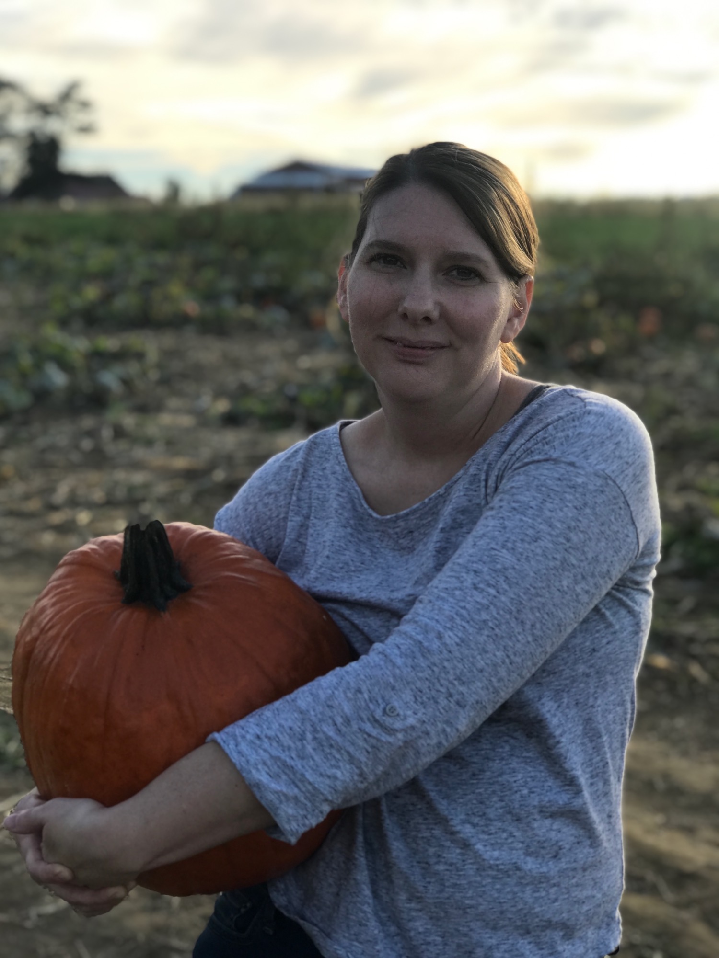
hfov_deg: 25.7
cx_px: 360
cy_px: 479
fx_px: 1579
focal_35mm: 57
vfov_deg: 33.8
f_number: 2.8
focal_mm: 6.6
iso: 20
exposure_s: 1/377
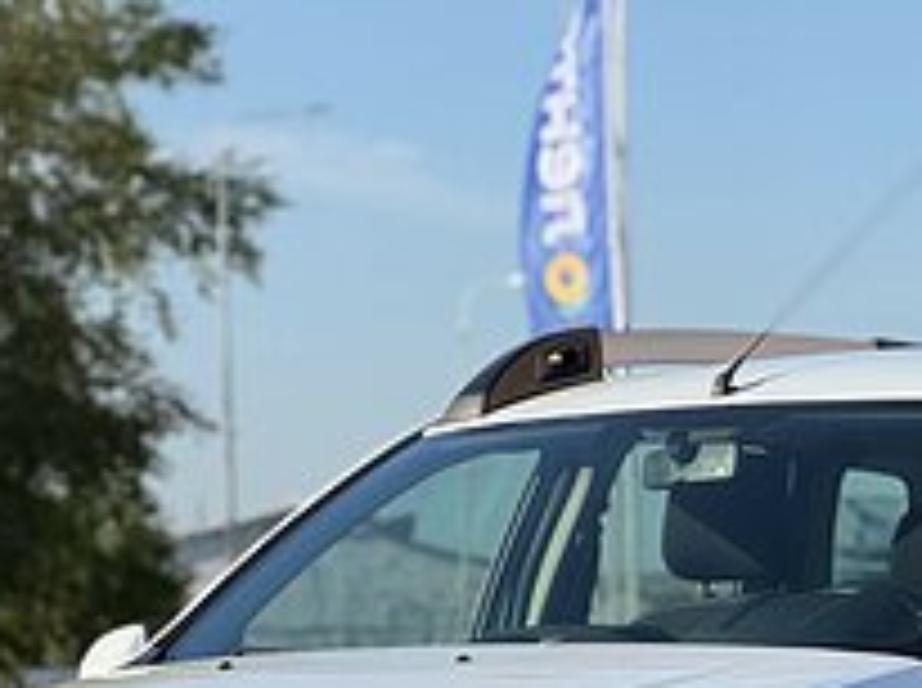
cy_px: 814
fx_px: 5477
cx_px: 670
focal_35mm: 206
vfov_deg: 7.1
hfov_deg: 9.6
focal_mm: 9
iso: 25
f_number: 2.8
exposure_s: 1/704
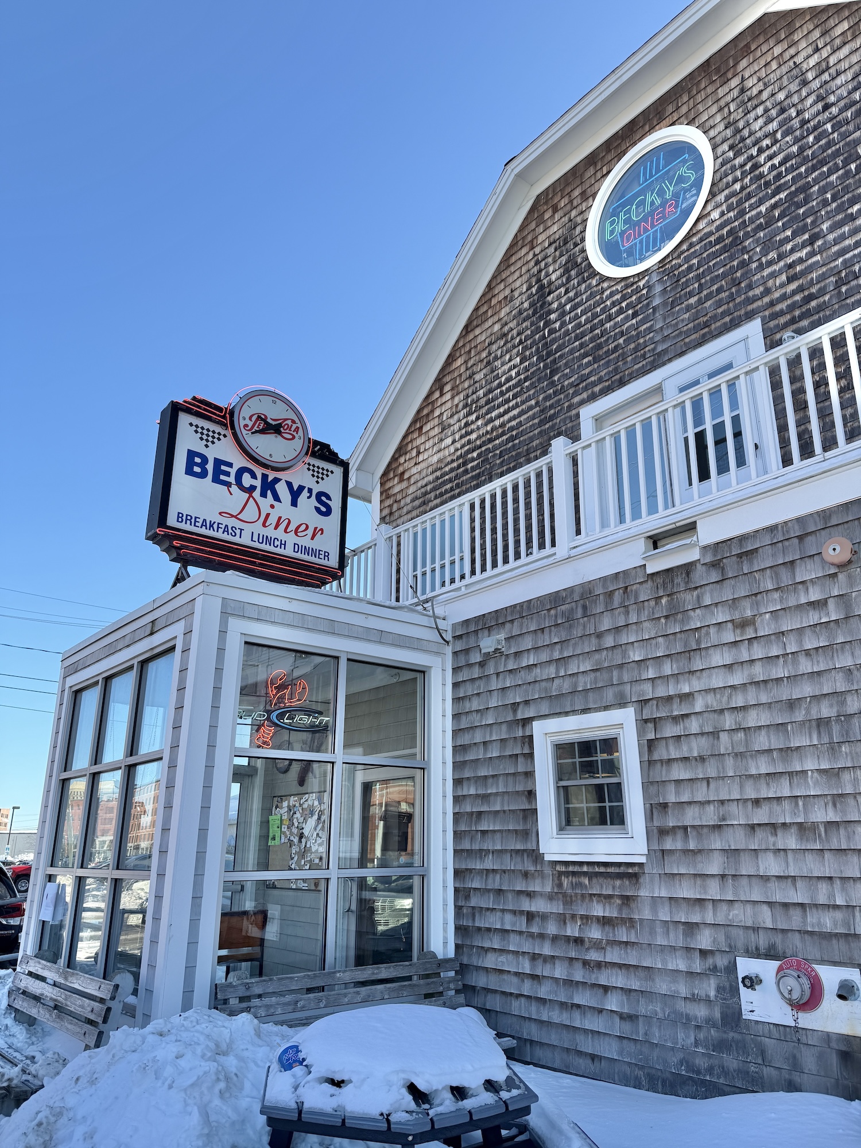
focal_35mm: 24
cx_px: 430
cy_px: 574
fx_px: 796
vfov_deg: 71.6
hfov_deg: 56.8
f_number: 1.78
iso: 80
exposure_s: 1/1653
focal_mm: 6.76
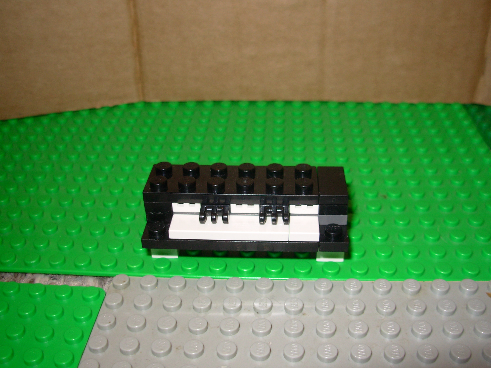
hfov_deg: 49.0
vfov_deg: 37.7
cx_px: 246
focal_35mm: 38
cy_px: 184
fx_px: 539
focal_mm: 6.3
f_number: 2.9
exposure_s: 1/32
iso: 50
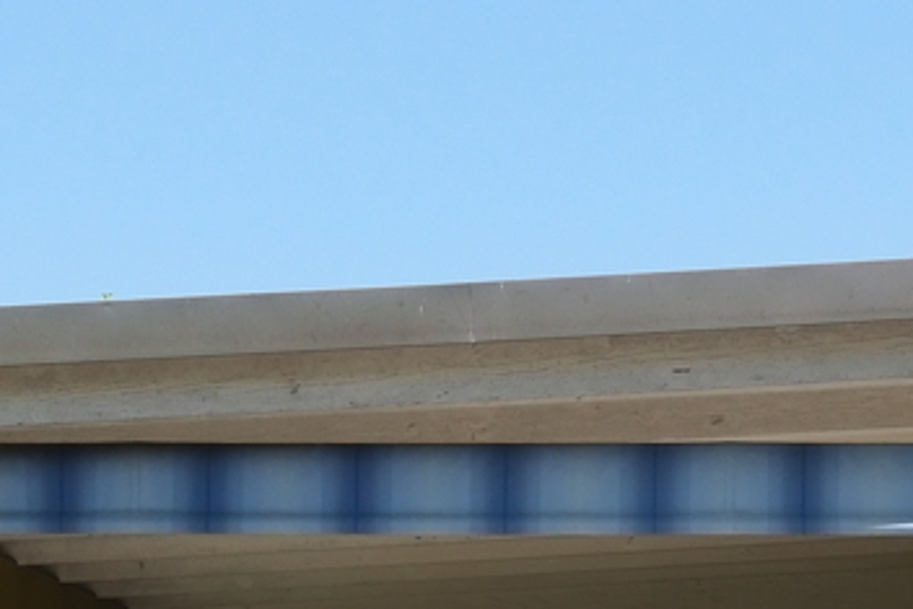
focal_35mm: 109
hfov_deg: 18.7
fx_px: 2765
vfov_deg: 12.1
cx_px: 524
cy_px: 856
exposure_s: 1/210
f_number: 5.6
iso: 125
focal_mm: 10
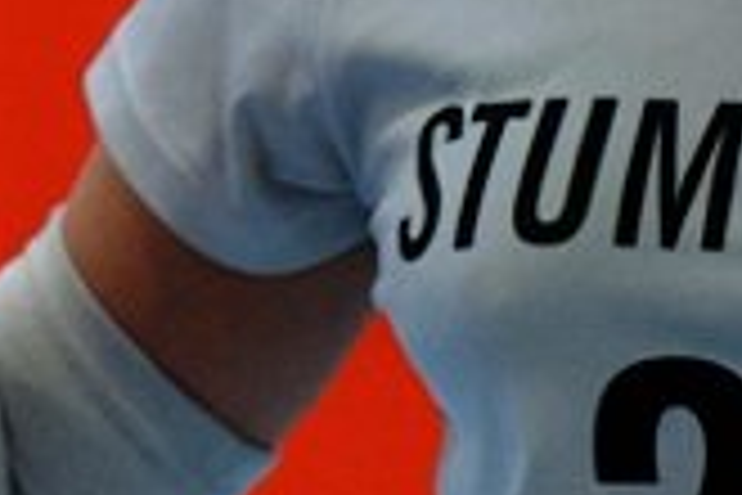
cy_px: -202
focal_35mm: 1047
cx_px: -40
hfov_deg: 2.0
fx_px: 21578
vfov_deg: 1.3
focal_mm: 135
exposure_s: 1/1600
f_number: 2.8
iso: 8000
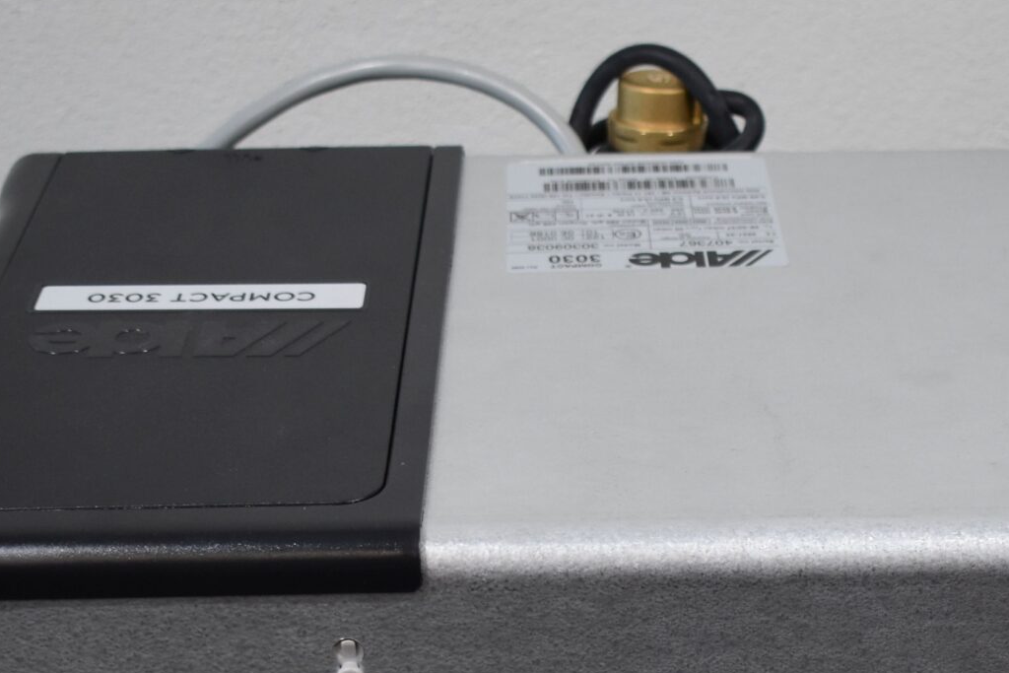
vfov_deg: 15.0
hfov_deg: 22.5
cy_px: 645
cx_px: 671
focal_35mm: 90
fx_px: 2523
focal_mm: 24
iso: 560
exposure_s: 1/250
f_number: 3.8
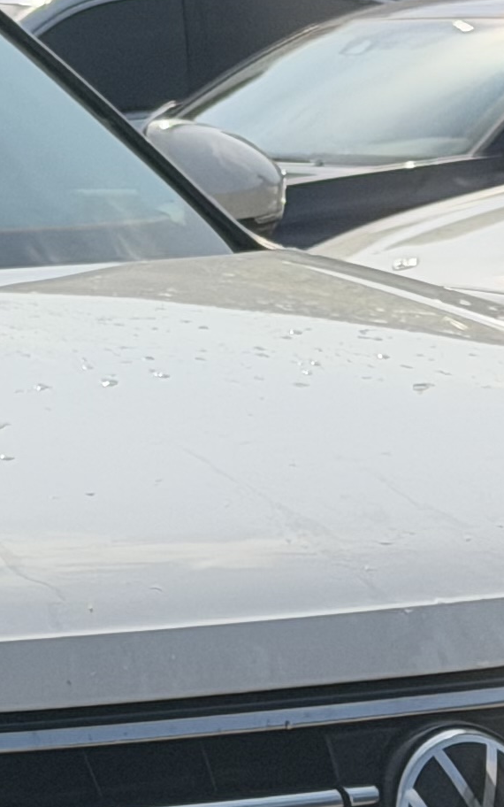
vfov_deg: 9.3
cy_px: 509
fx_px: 4945
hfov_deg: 5.7
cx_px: -496
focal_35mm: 225
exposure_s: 1/6536
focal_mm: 6.76
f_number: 1.78
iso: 64
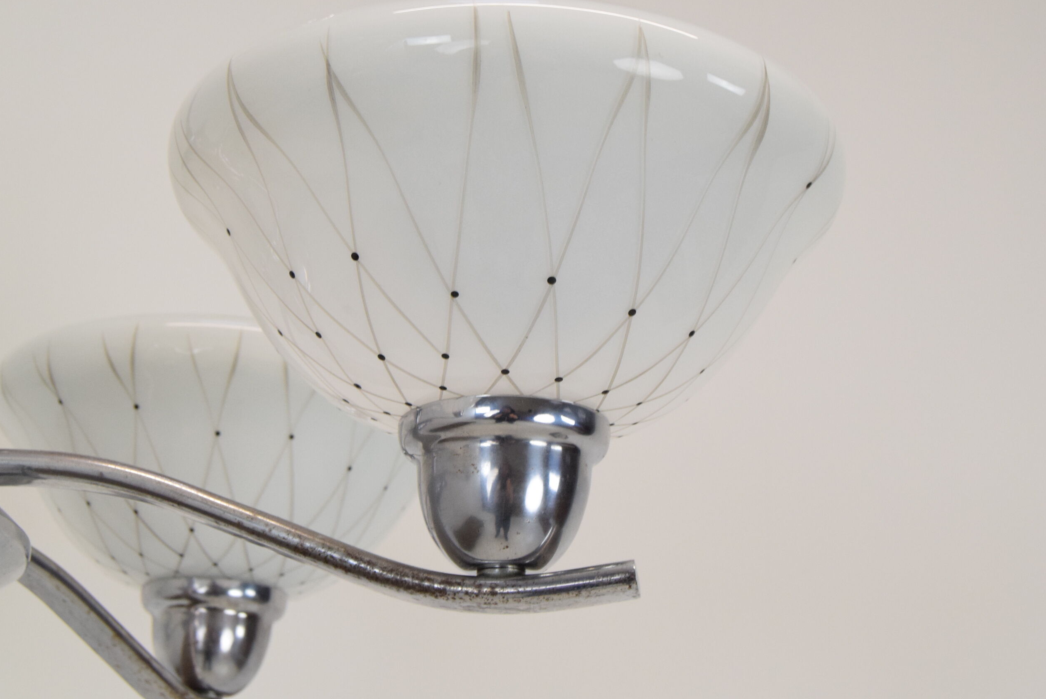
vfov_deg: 23.8
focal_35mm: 57
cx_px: 493
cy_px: 347
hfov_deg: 35.0
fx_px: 1657
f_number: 9
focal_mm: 32
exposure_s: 1/200
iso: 1600
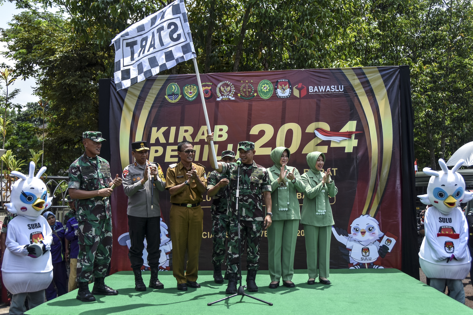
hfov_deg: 53.1
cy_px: 158
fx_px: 473
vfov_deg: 36.9
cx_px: 236
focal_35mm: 36
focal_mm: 24
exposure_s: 1/2500
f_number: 3.8
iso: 400
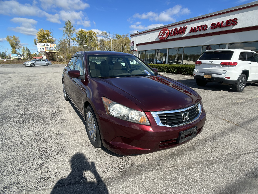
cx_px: 129
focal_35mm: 26
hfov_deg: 67.3
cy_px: 97
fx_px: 194
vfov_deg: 53.1
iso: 50
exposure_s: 1/3257
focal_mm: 5.7
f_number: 1.5
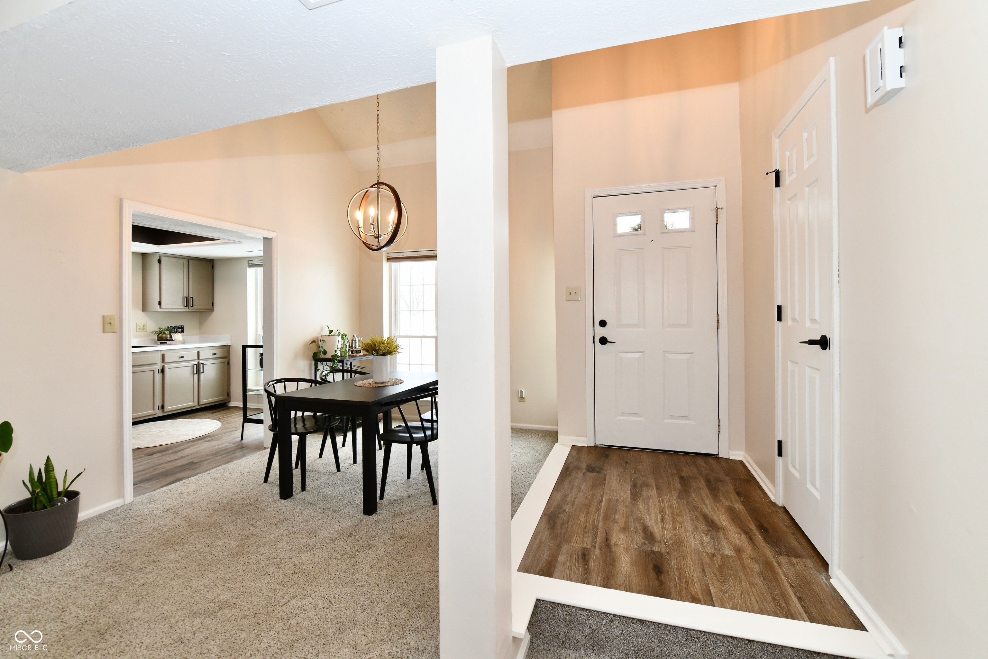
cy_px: 330
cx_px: 494
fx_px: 384
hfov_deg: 104.3
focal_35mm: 14
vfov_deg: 81.2
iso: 1000
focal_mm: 14
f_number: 7.1
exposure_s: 1/80
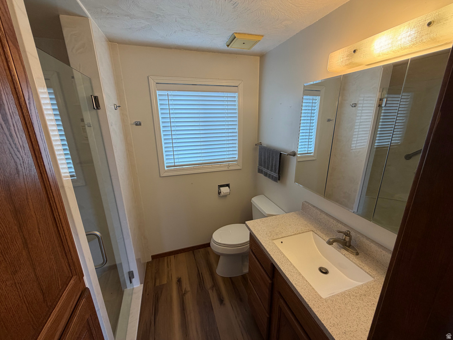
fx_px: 183
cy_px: 170
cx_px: 226
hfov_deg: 102.1
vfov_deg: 85.7
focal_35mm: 14
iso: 125
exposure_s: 1/120
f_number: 2.2
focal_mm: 2.22
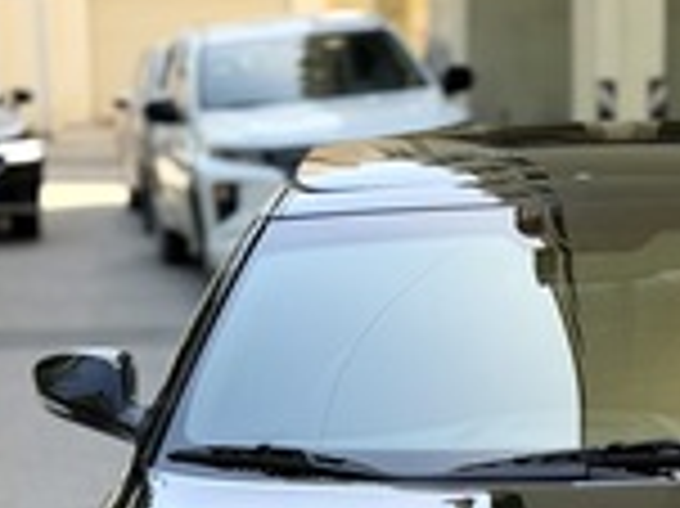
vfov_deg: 10.0
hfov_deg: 13.6
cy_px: 681
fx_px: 2846
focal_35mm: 145
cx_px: 552
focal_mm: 6.76
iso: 64
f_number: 1.78
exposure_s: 1/530
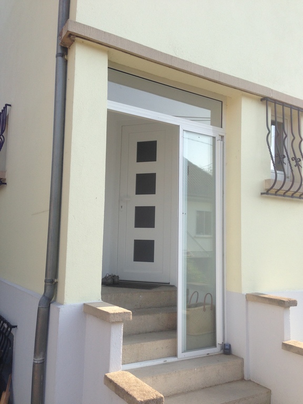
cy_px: 202
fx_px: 385
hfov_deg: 42.9
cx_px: 152
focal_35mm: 33
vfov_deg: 55.4
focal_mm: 4.13
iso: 50
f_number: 2.4
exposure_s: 1/497
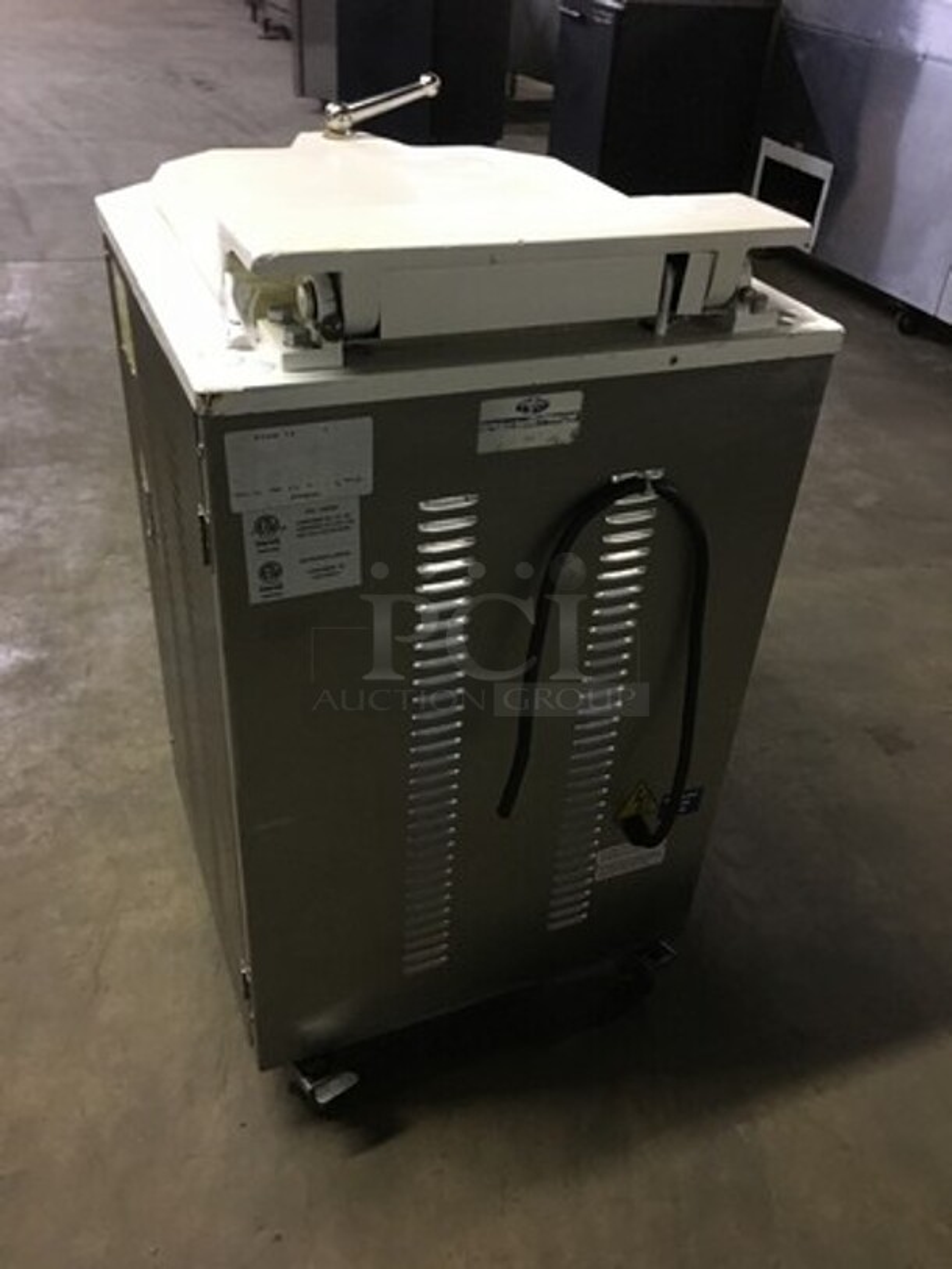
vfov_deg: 61.7
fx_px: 1063
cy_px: 634
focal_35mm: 29
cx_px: 476
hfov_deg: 48.2
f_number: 2.2
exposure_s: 1/4
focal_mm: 4.15
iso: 64
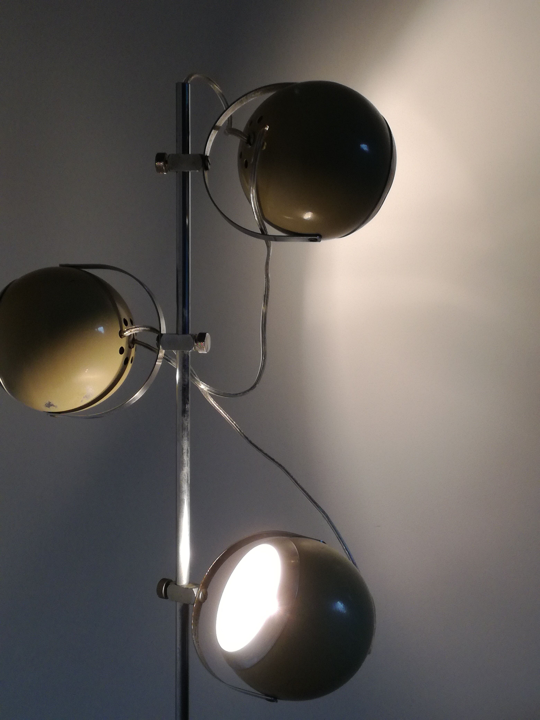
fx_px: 562
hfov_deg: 51.4
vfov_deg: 65.3
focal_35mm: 27
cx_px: 270
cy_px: 360
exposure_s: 1/50
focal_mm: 3.79
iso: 64
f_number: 2
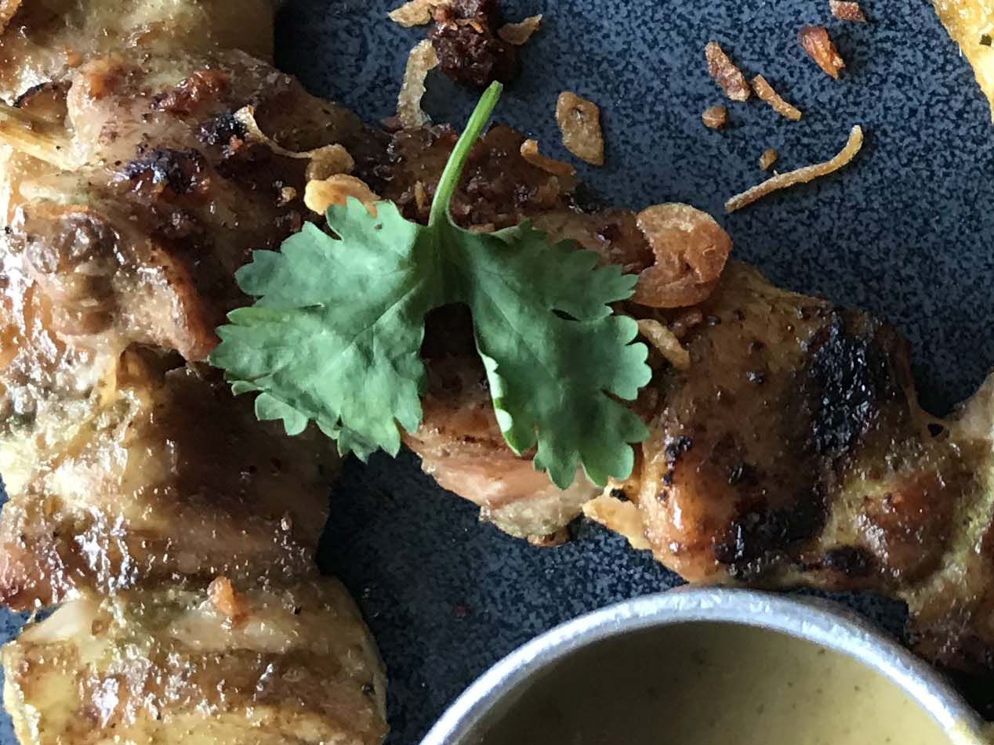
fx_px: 2556
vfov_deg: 16.3
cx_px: 1085
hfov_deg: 21.0
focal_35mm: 89
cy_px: 8
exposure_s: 1/12
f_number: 1.8
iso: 100
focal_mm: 3.99
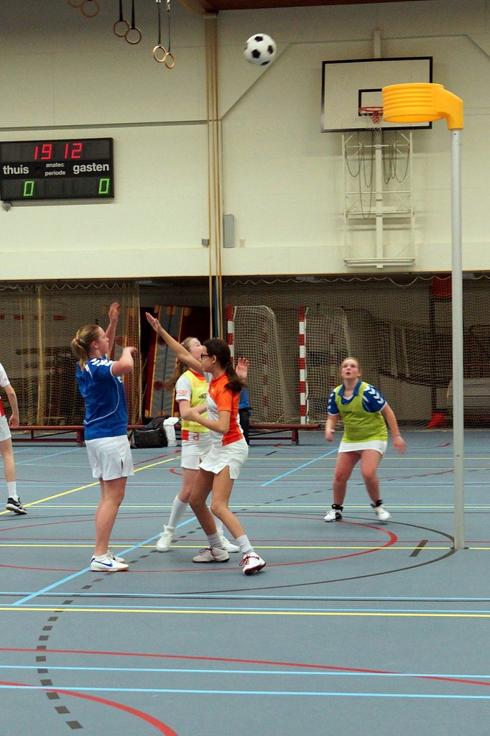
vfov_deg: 46.4
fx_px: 858
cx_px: 245
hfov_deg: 31.9
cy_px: 368
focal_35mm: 42
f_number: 2.8
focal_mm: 28
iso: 1250
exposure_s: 1/160
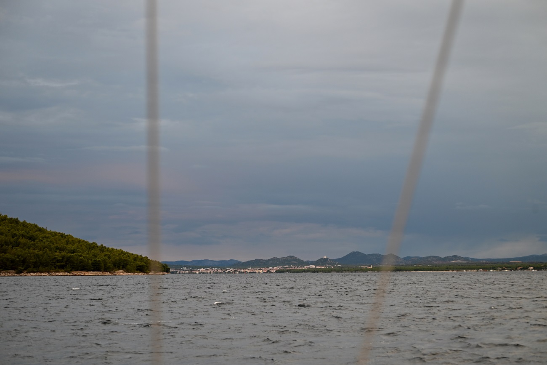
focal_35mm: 98
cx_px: 274
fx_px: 1489
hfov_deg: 20.8
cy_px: 182
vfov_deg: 14.0
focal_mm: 98
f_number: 4.5
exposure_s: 1/400
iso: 400
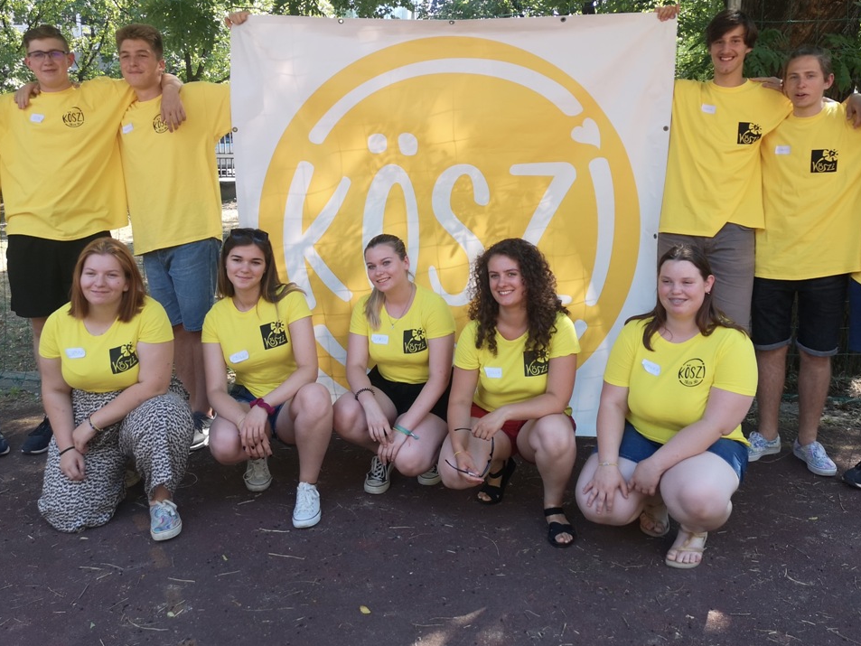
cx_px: 416
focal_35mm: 34
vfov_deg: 41.6
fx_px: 846
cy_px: 251
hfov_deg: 53.9
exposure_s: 1/180
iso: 50
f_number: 1.8
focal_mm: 5.58
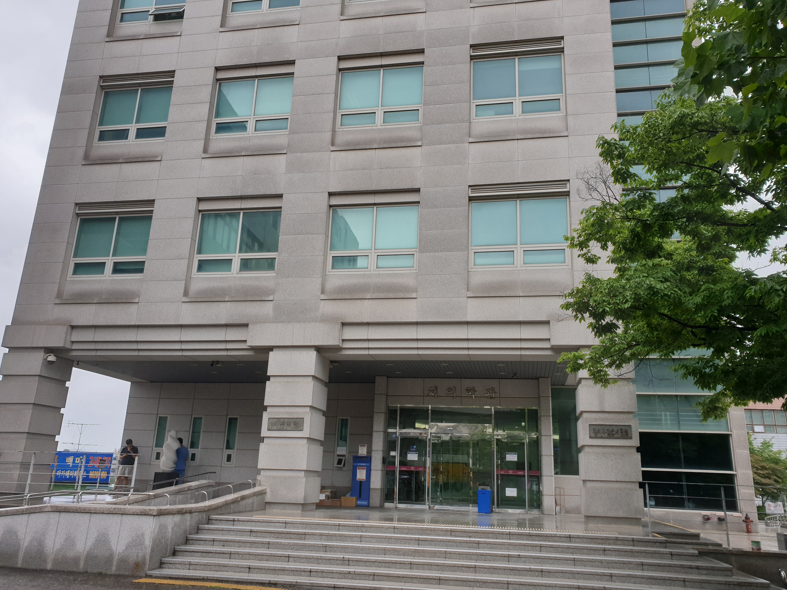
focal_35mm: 27
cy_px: 291
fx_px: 614
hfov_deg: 65.3
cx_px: 397
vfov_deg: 51.4
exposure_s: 1/171
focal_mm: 4.3
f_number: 2.4
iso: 50
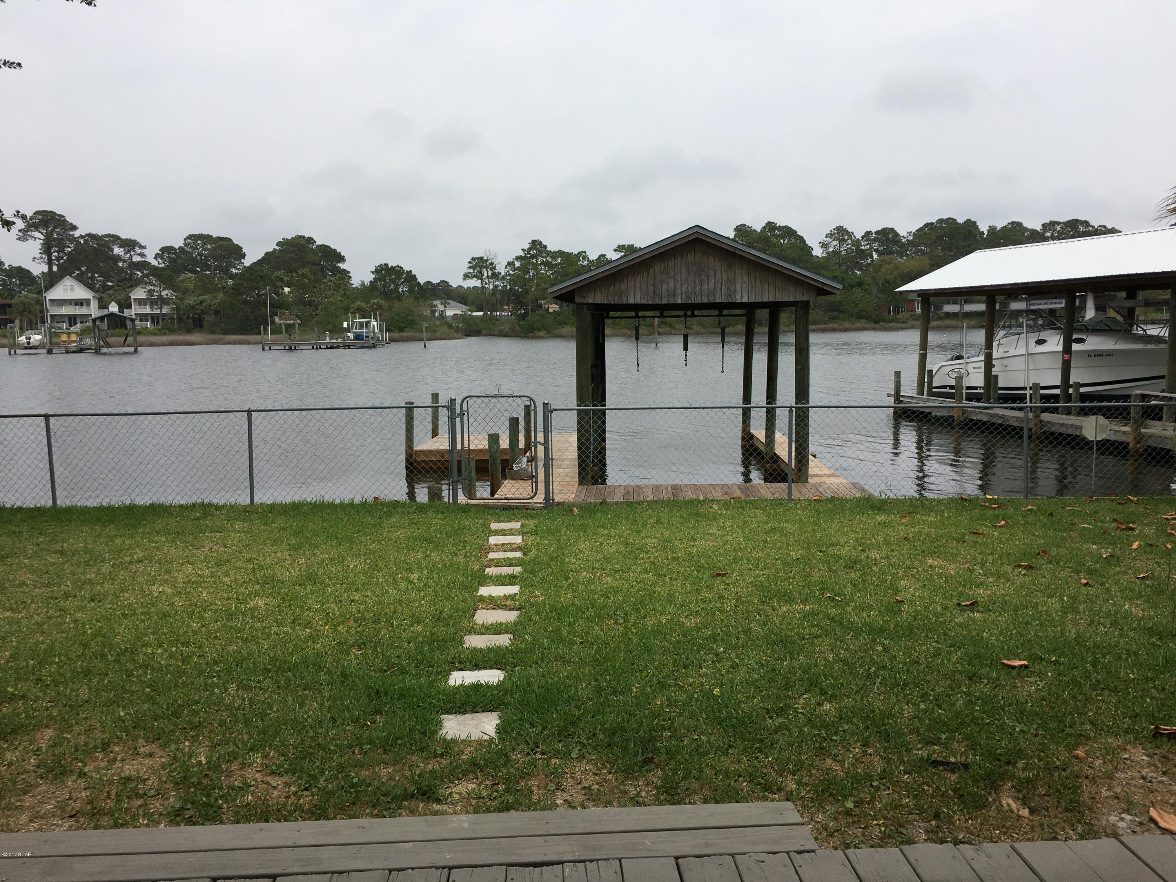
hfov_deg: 61.7
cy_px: 441
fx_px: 985
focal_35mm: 29
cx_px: 588
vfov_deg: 48.2
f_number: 2.2
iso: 25
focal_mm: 4.15
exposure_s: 1/2404
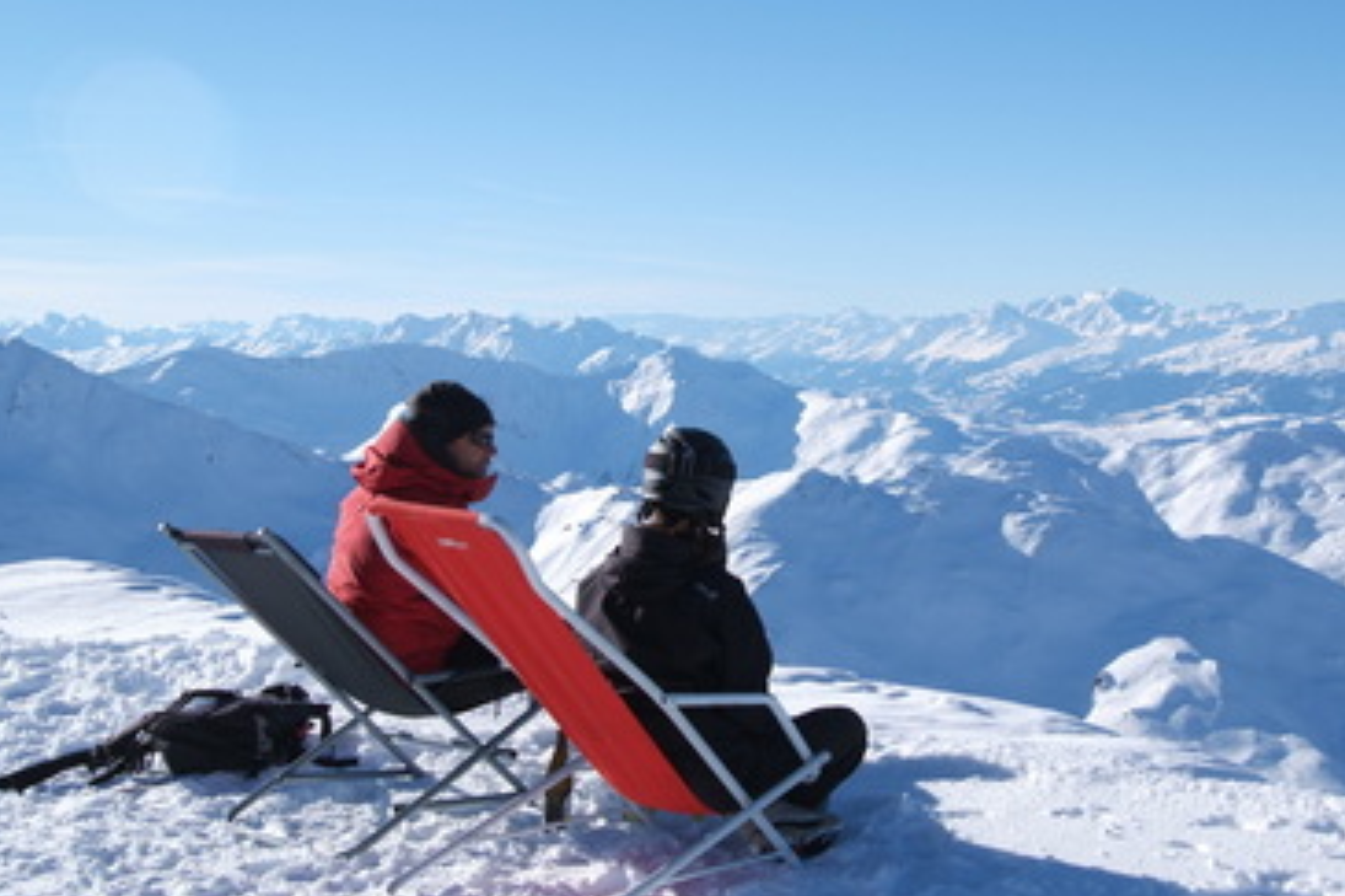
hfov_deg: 37.4
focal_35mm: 53
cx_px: 814
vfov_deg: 25.5
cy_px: 415
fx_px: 1979
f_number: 5.6
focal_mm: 28
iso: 100
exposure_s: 1/500
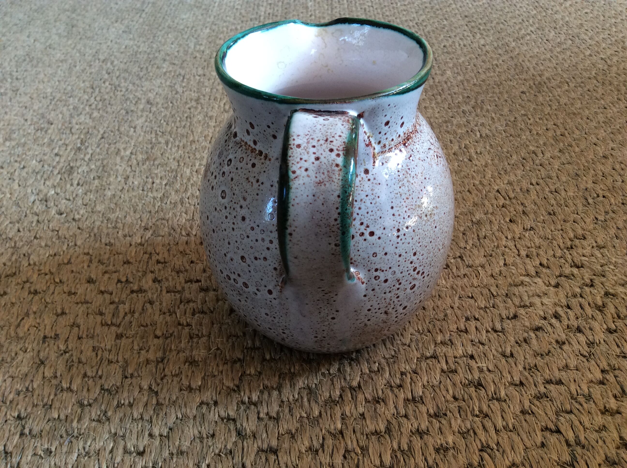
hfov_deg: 56.9
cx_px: 314
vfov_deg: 44.1
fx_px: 579
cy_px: 234
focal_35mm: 32
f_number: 2.4
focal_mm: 3.3
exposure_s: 1/25
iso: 64
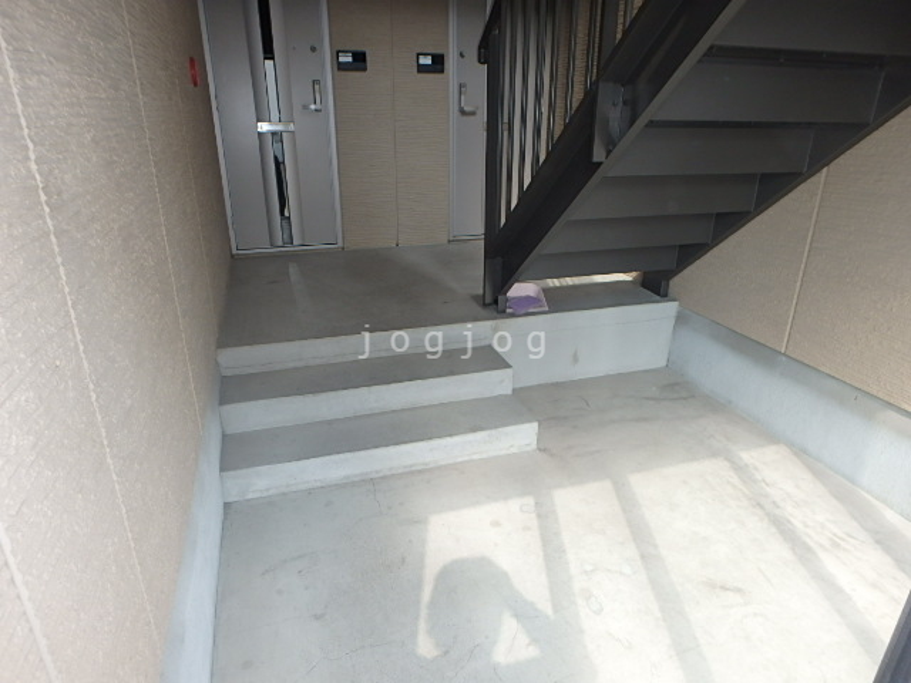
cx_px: 456
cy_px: 342
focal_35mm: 21
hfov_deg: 79.0
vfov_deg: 63.4
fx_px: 553
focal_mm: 3.7
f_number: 3.5
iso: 125
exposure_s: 1/60
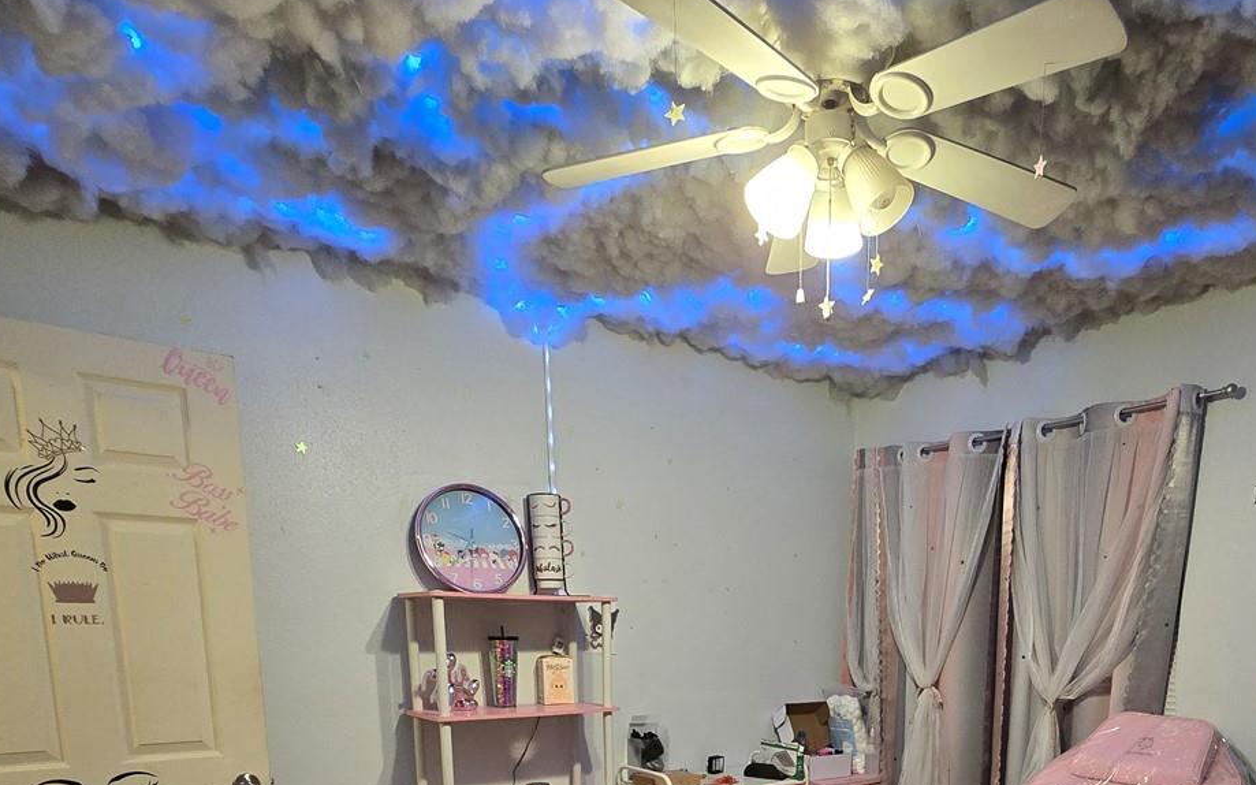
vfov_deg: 43.0
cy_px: 804
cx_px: 771
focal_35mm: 24
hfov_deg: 73.8
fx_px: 821
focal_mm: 2.2
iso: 640
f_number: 2.2
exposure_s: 1/60
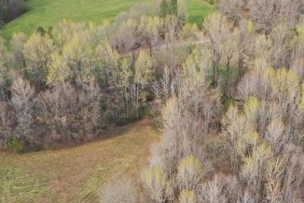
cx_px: 172
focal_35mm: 43
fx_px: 363
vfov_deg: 31.1
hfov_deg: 45.4
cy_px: 124
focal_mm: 10.26
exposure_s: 1/30
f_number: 10
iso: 100
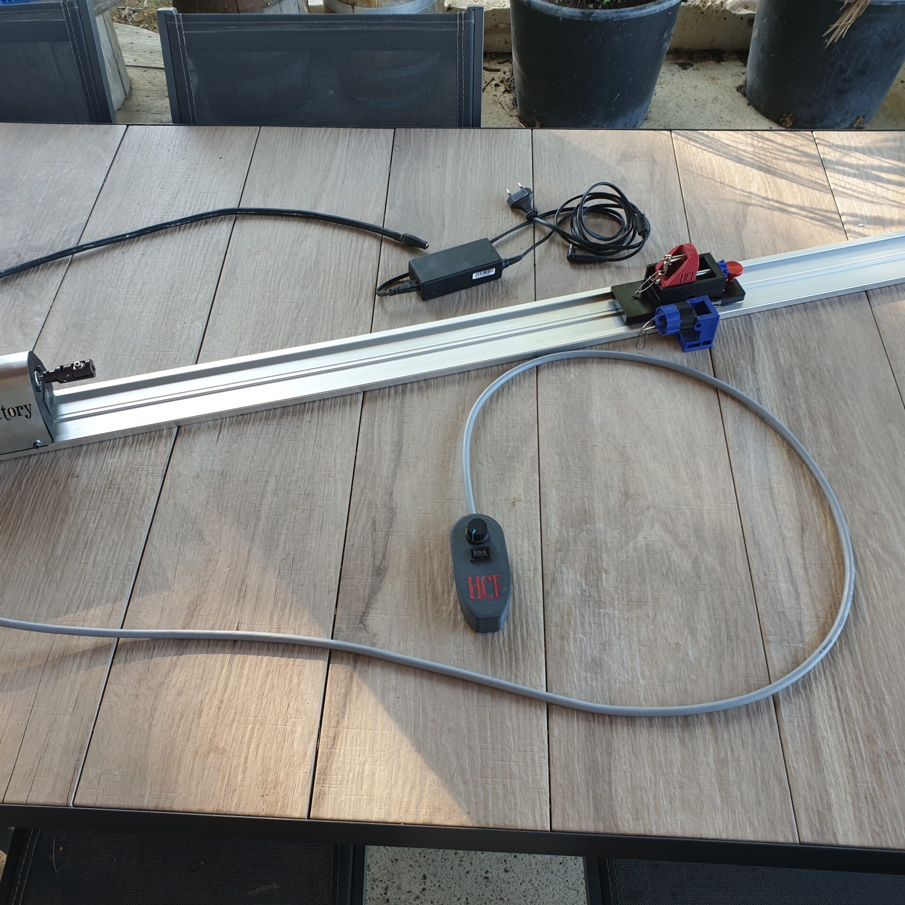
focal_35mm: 31
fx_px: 917
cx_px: 414
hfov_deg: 52.5
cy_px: 457
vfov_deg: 52.5
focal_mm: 4.3
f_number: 2.4
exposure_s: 1/50
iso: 50
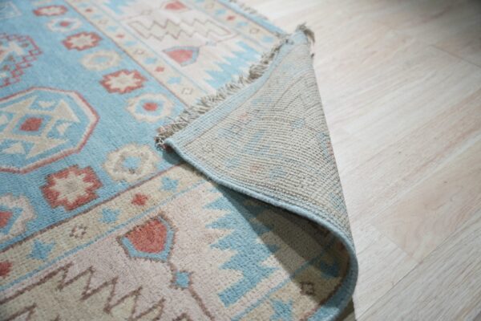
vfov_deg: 43.5
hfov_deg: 61.8
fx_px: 402
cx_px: 240
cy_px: 160
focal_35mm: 30
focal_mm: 30.1
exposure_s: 1/160
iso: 400
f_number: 2.8
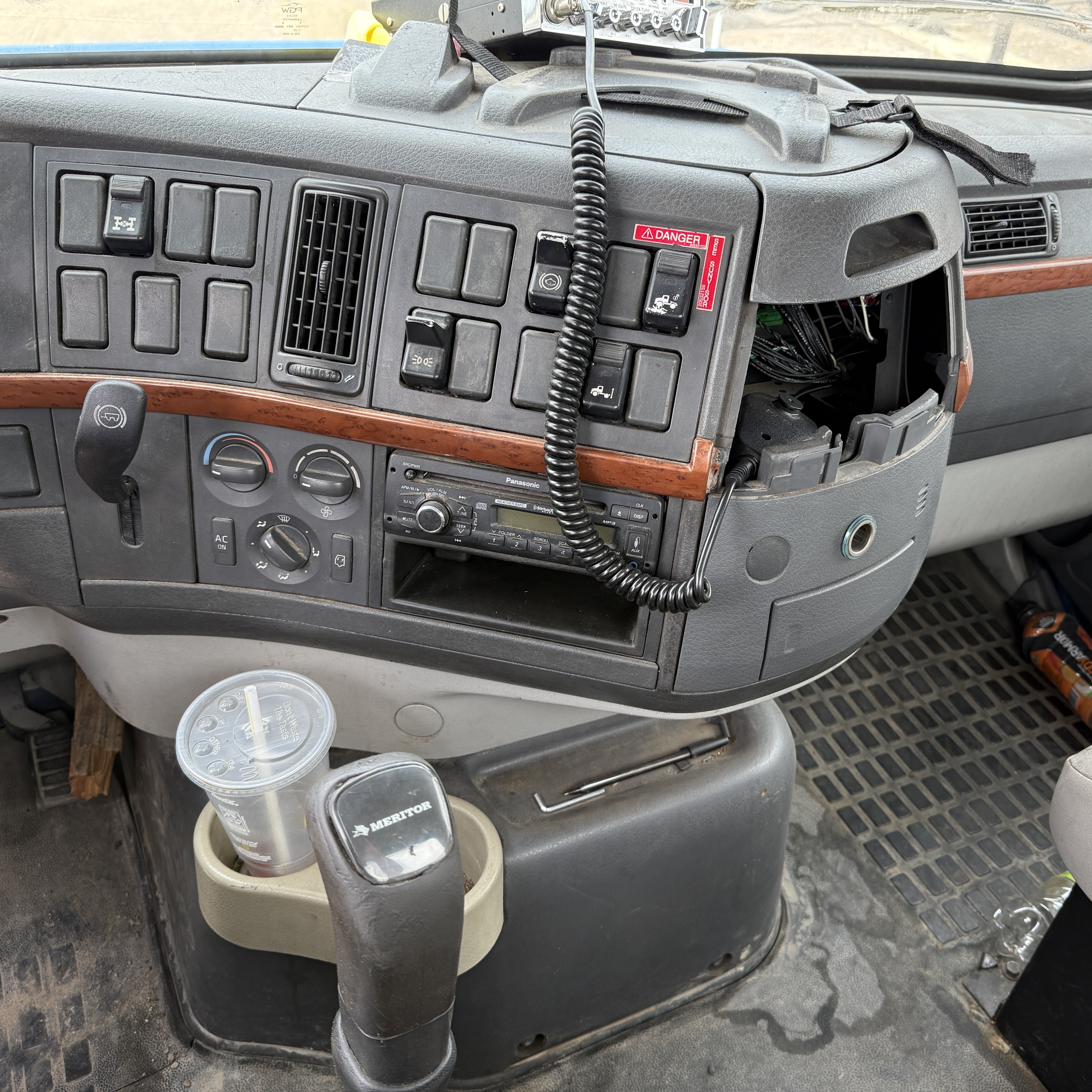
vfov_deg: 55.6
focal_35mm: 29
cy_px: 549
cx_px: 608
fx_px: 1035
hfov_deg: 55.5
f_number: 1.78
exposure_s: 1/245
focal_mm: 6.76
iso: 100
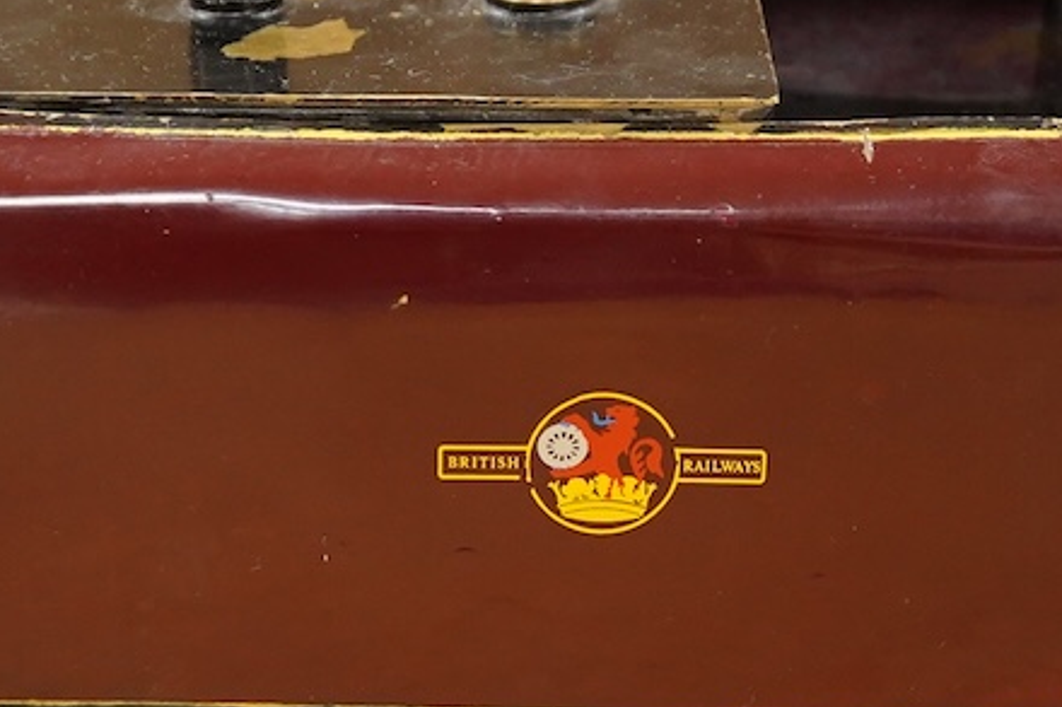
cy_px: 396
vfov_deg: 11.9
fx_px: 3391
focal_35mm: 115
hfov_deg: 17.8
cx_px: 566
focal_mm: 30
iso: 2000
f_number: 3.5
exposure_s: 1/125
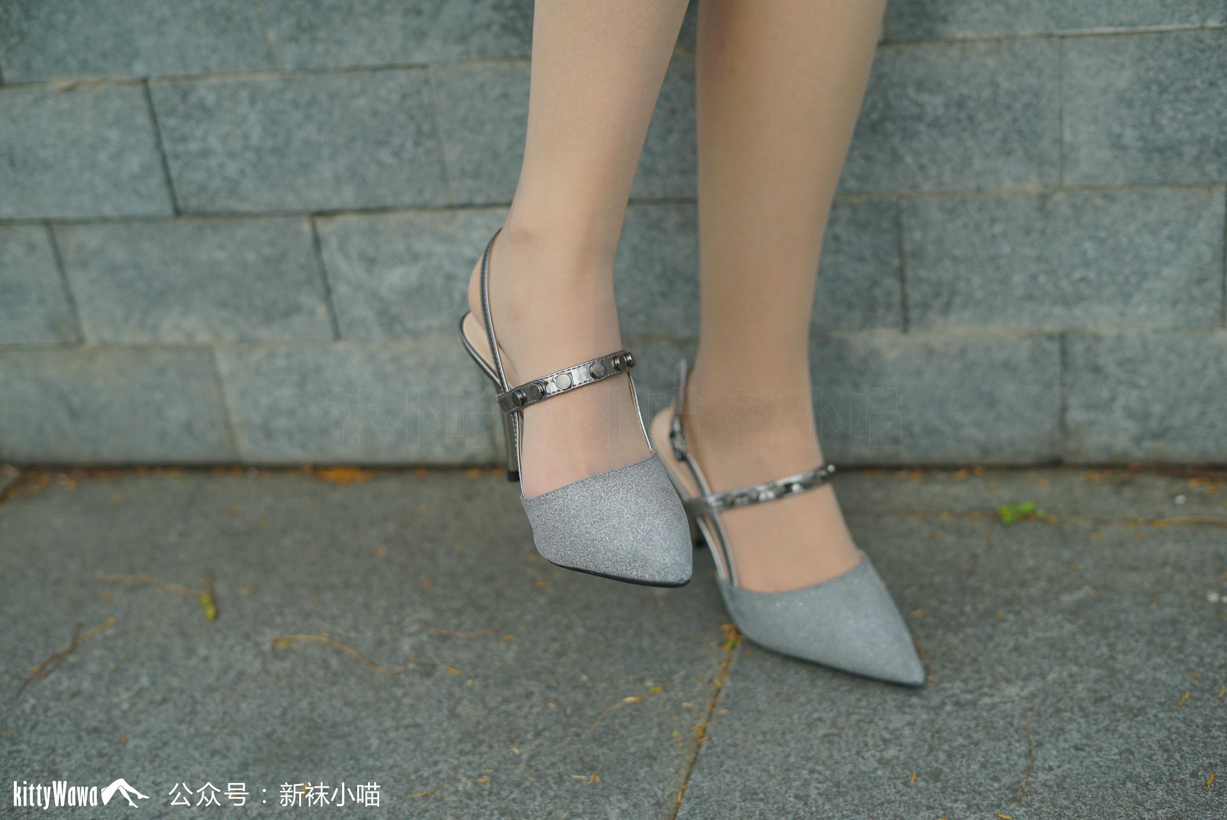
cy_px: 410
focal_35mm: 50
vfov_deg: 27.0
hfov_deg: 39.6
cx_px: 614
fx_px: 1705
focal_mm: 50
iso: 100
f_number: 2.8
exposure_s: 1/2000
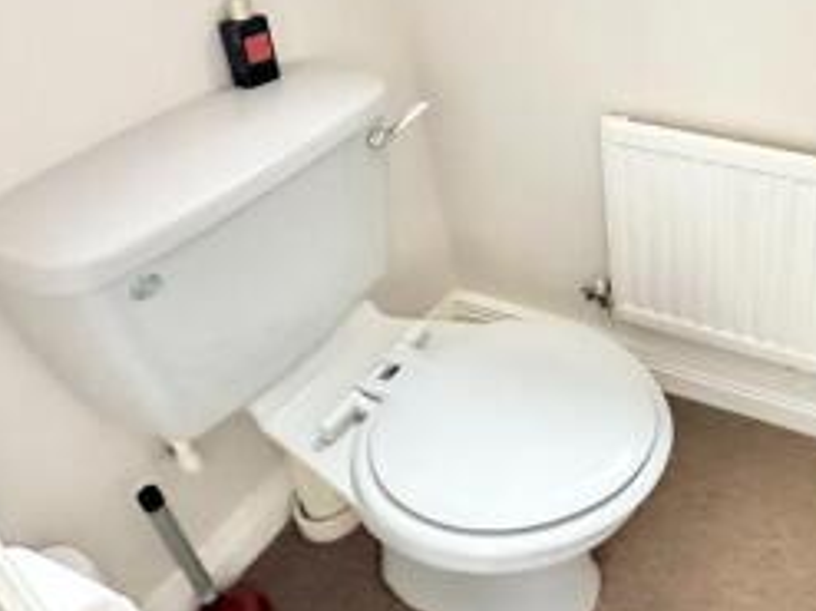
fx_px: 778
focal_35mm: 33
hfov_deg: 49.9
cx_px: 719
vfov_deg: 40.6
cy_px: 97
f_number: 2.2
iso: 1250
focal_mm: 2.22
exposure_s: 1/41
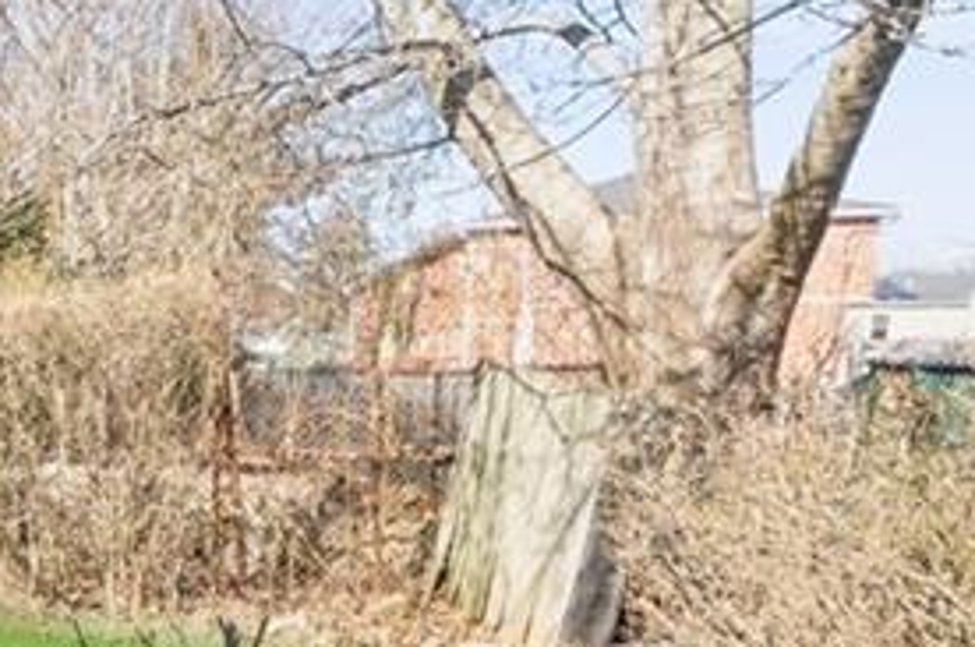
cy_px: 403
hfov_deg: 22.4
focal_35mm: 52
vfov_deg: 25.8
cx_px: -770
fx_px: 1406
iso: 200
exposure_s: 1/50
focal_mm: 14
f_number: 11
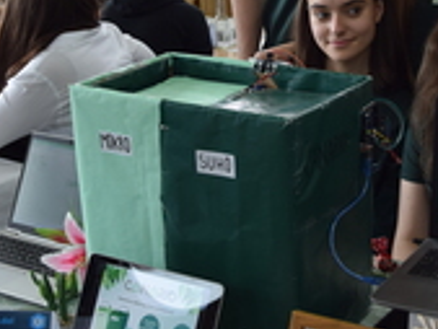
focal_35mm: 69
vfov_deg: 21.0
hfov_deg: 27.6
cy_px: 49
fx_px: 874
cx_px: 347
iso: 400
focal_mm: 18
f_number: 4.5
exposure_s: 1/80
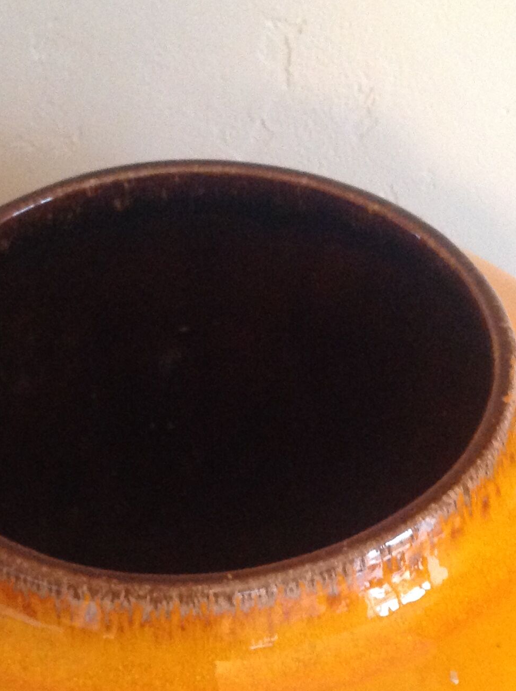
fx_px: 1395
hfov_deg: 20.9
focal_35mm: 70
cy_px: 562
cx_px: 207
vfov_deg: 27.2
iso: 400
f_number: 2.4
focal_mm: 4.28
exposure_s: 1/15
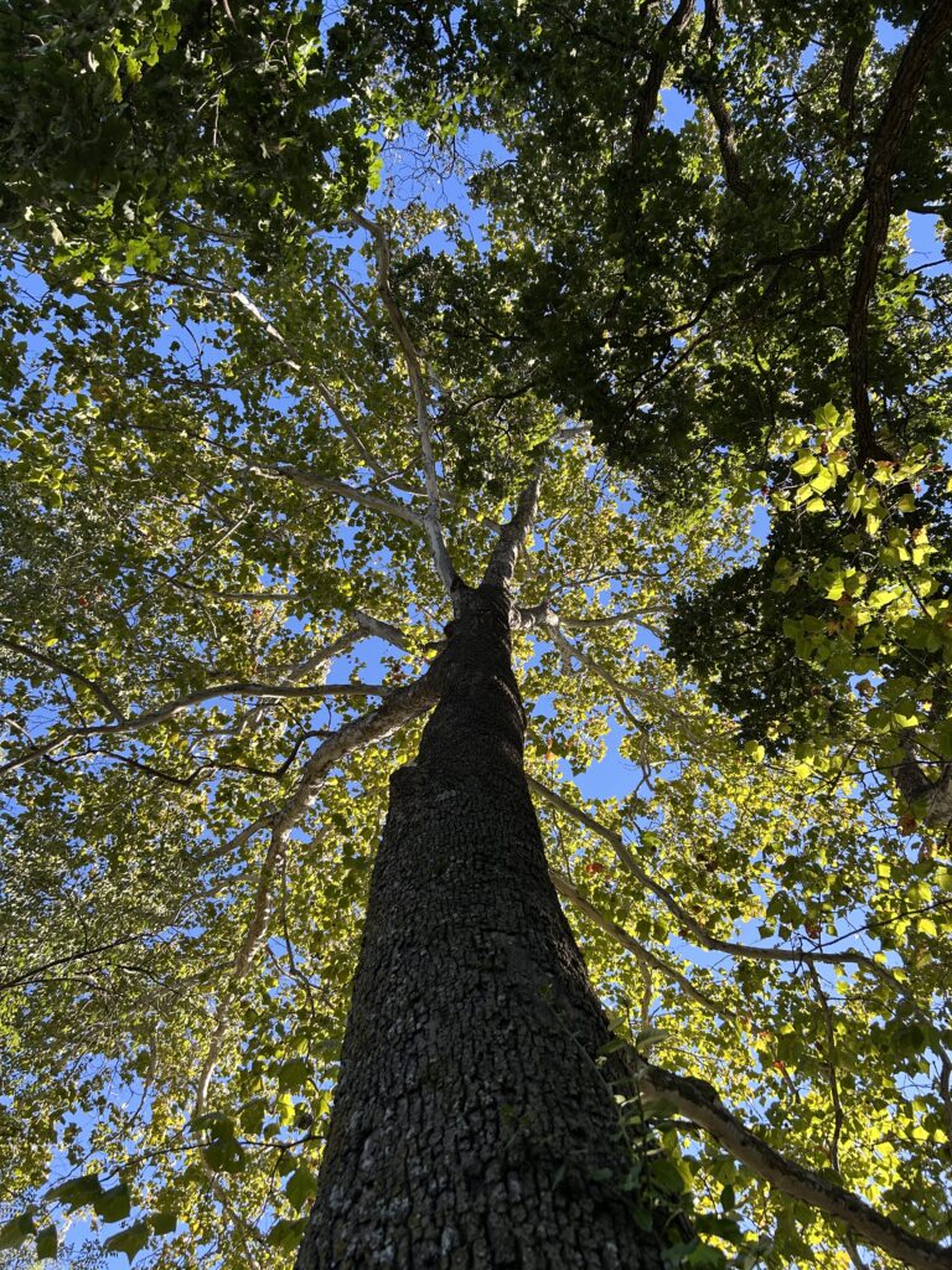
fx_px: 953
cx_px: 476
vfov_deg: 67.3
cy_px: 635
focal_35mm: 26
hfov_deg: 53.1
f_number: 1.5
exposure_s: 1/552
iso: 50
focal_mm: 5.7
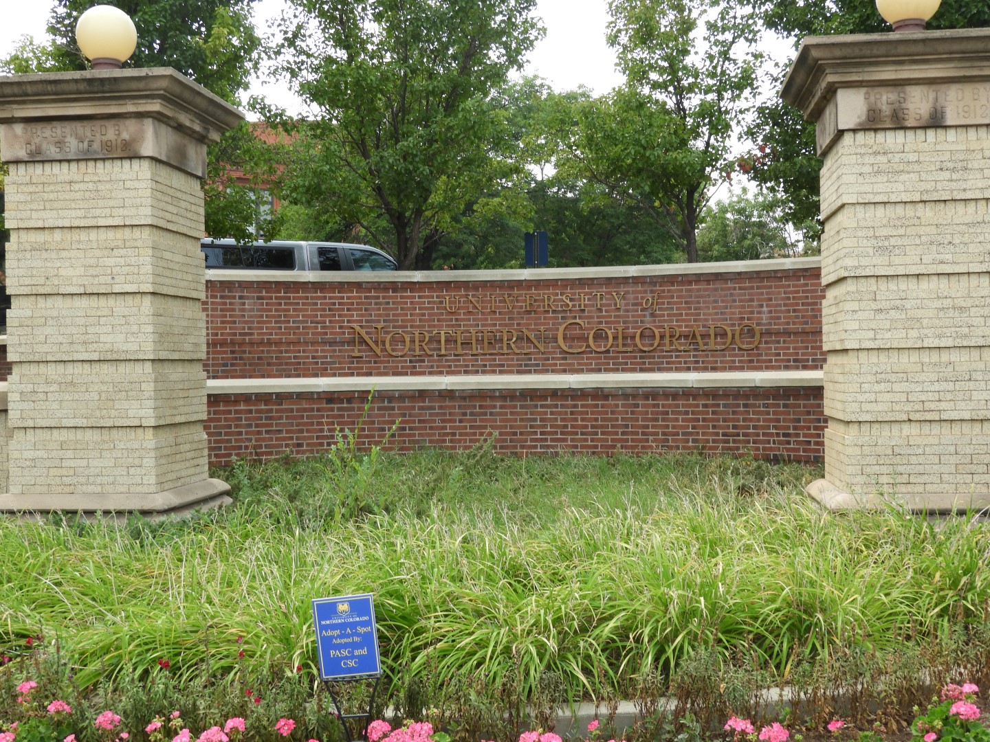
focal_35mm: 45
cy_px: 371
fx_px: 1287
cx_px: 495
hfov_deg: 42.1
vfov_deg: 32.2
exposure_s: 1/250
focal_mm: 8.1
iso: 100
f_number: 4
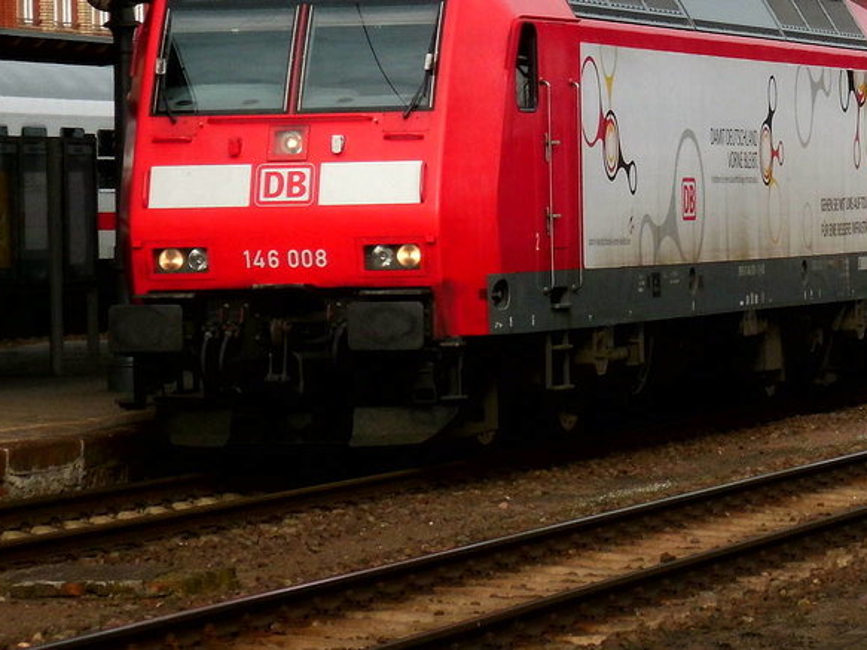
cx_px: 870
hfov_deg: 7.9
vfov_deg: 6.0
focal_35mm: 249
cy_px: 134
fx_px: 6235
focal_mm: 21.6
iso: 100
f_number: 5.8
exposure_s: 1/291
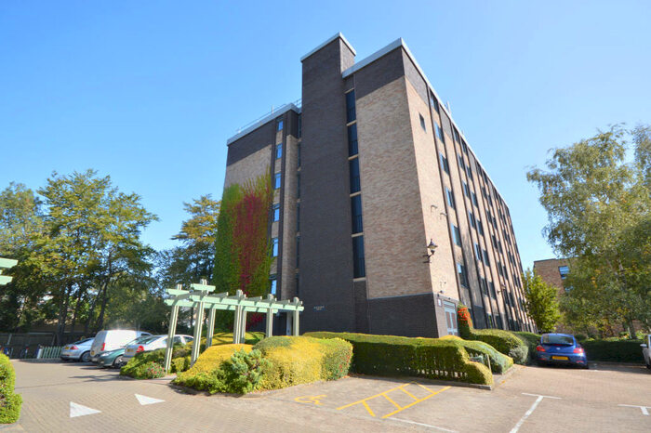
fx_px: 325
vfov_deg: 67.3
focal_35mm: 18
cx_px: 326
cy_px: 216
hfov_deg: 90.0
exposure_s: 1/200
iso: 200
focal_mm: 12
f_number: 7.1
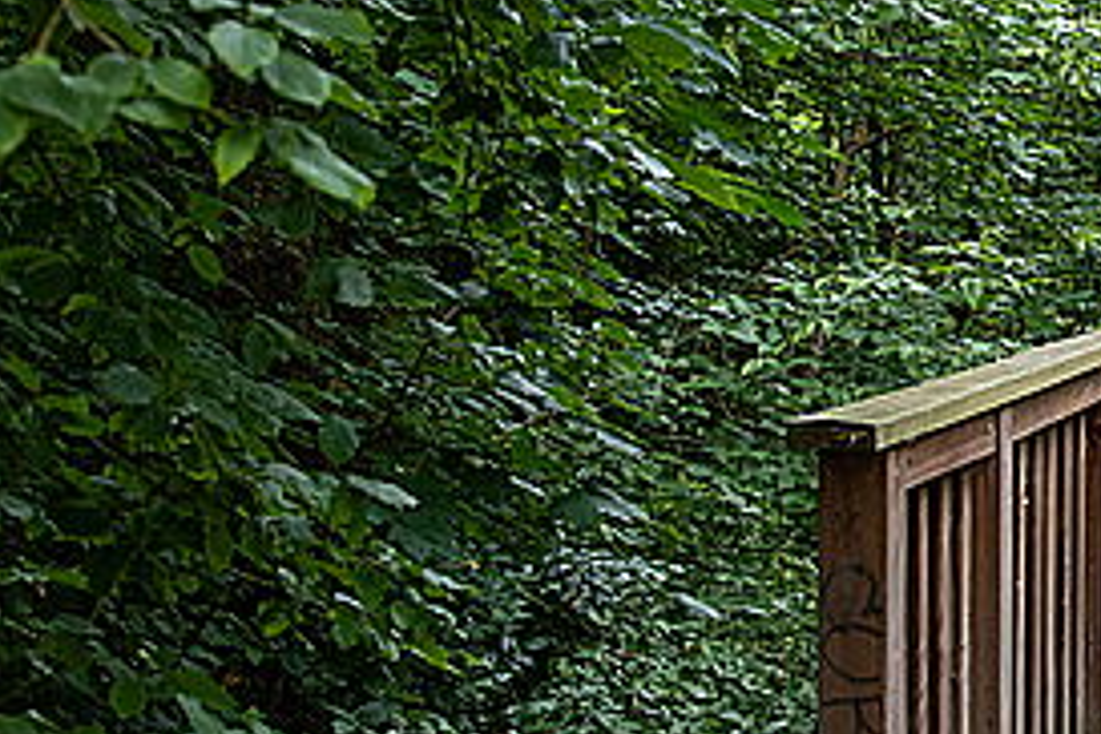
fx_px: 2752
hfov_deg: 19.9
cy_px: 194
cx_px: 1593
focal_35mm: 90
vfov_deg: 15.1
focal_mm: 31
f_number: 5
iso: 320
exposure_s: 1/100
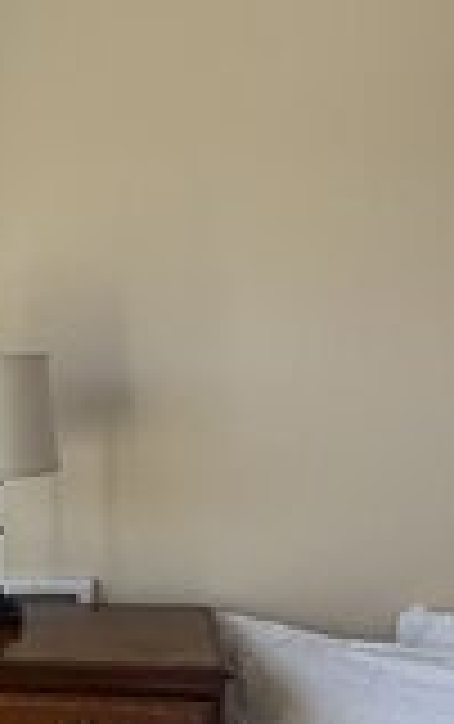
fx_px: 1165
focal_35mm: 59
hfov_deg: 19.8
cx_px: -175
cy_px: 576
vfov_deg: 33.5
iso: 64
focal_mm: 2.22
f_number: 2.2
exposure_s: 1/222
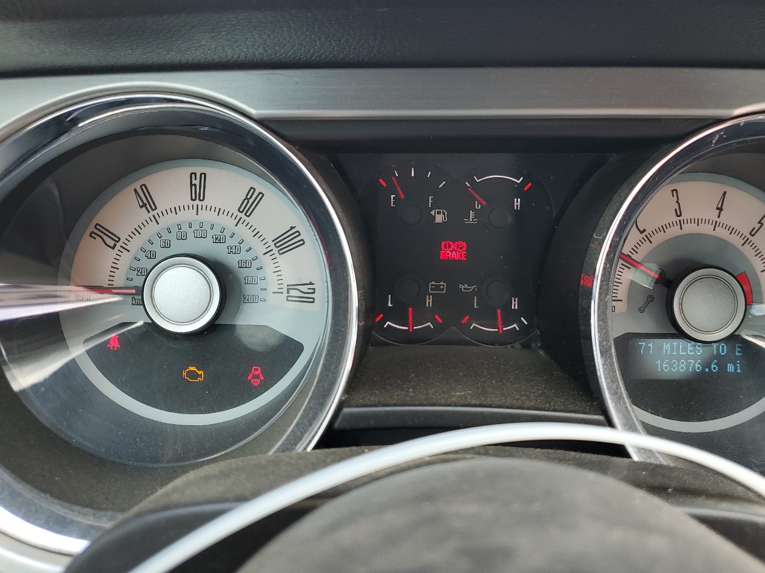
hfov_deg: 55.1
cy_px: 253
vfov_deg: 42.9
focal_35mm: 33
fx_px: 729
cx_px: 445
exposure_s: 1/139
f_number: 1.5
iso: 50
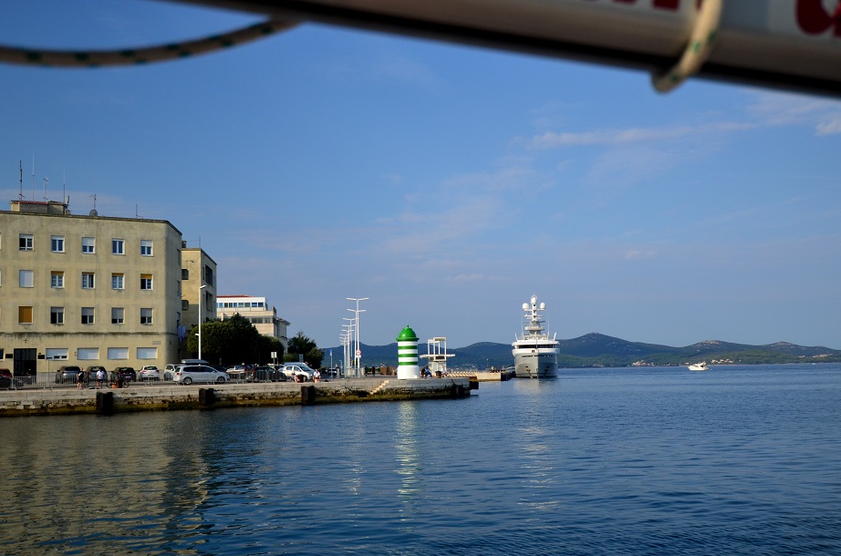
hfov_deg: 49.7
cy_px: 291
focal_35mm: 39
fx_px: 909
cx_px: 430
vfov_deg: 34.0
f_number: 4
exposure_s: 1/4000
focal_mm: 24
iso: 400
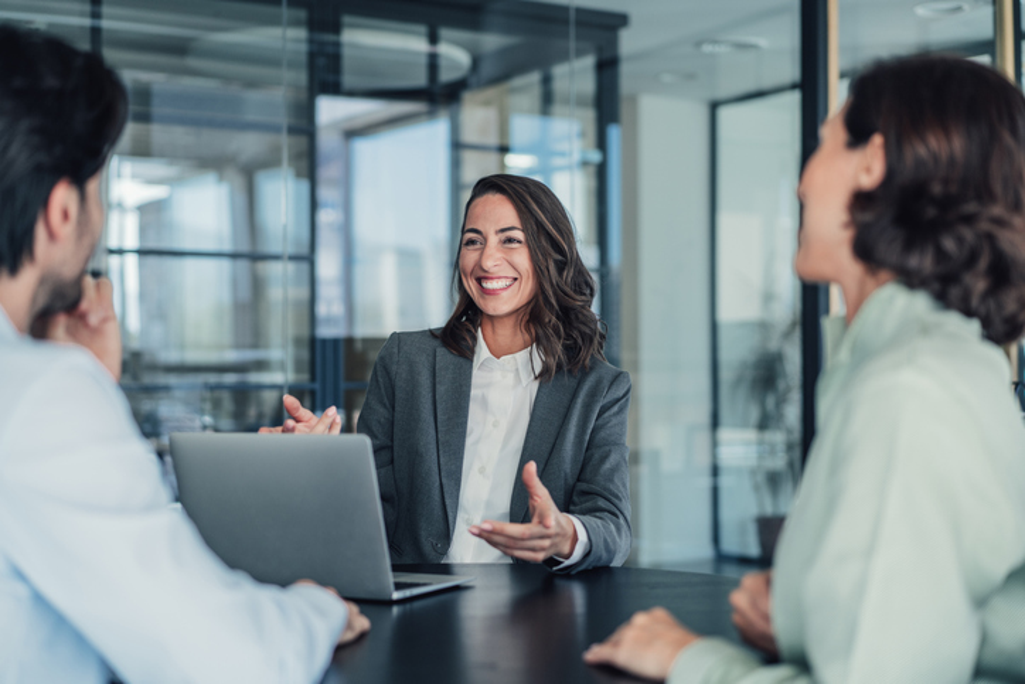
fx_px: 1566
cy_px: 342
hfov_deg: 36.2
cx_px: 512
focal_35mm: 55
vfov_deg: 24.6
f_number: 2.2
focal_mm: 55
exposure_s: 1/320
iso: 320
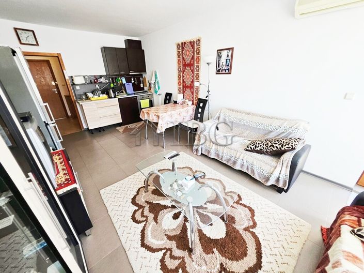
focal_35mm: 13
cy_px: 136
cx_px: 182
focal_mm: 1.7
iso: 100
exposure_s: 1/50
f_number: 2.2
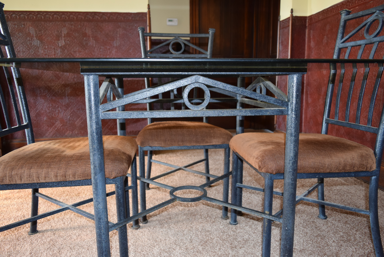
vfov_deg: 48.0
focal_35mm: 27
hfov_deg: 67.3
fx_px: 288
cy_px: 128
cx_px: 192
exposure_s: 1/80
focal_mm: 18
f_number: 4.5
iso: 800
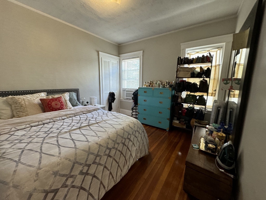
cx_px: 133
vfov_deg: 85.7
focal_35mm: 14
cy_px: 100
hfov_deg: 102.1
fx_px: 108
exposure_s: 1/60
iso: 200
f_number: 2.2
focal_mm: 2.22
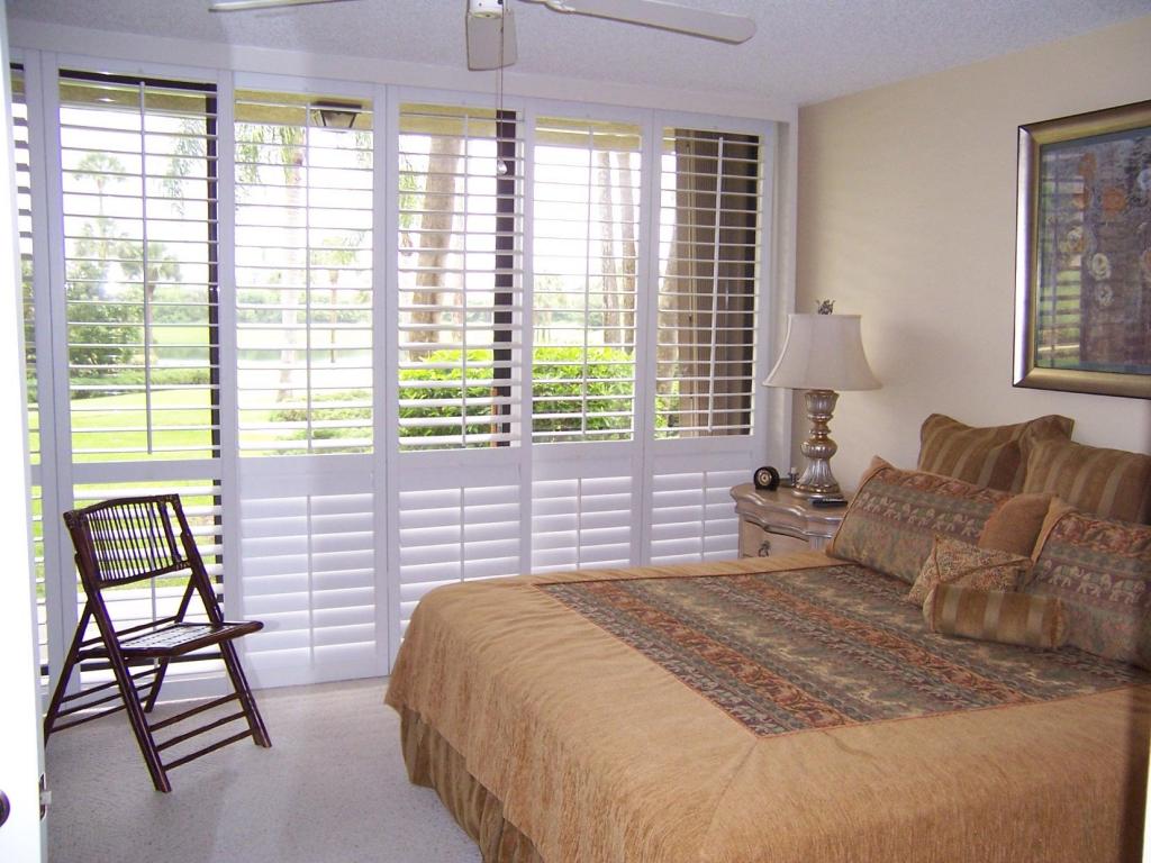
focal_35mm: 33
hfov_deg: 55.4
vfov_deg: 42.9
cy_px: 432
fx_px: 1097
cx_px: 576
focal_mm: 5.5
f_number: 2.8
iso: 140
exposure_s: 1/90
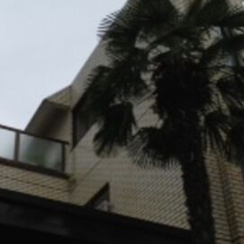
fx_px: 550
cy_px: 187
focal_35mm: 69
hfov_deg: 24.4
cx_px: 32
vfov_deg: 24.7
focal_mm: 4.28
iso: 50
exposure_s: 1/1842
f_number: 2.4
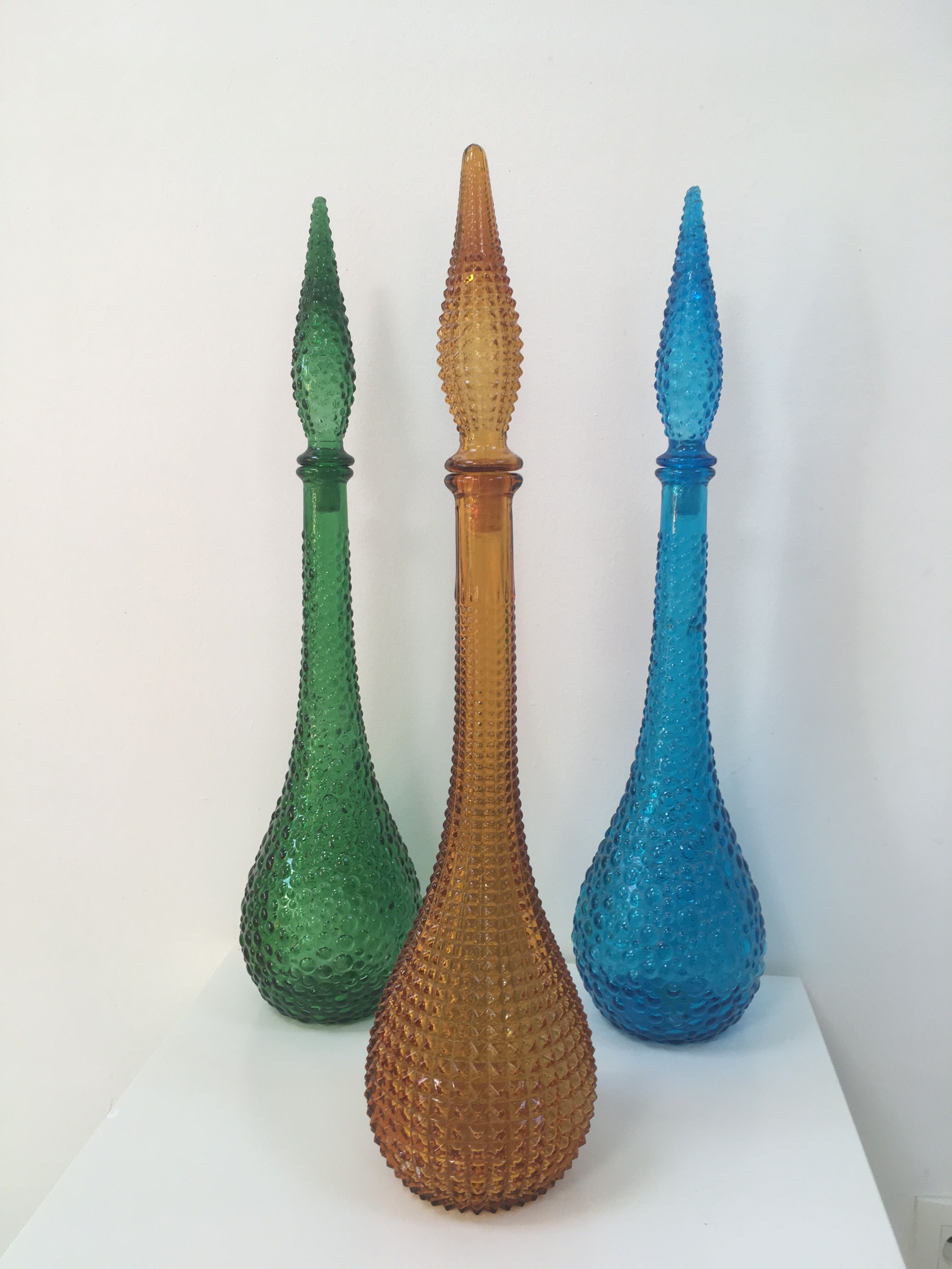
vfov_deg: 61.7
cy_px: 634
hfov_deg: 48.2
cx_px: 476
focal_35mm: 29
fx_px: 1063
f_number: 2.2
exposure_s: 1/50
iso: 32
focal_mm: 4.15
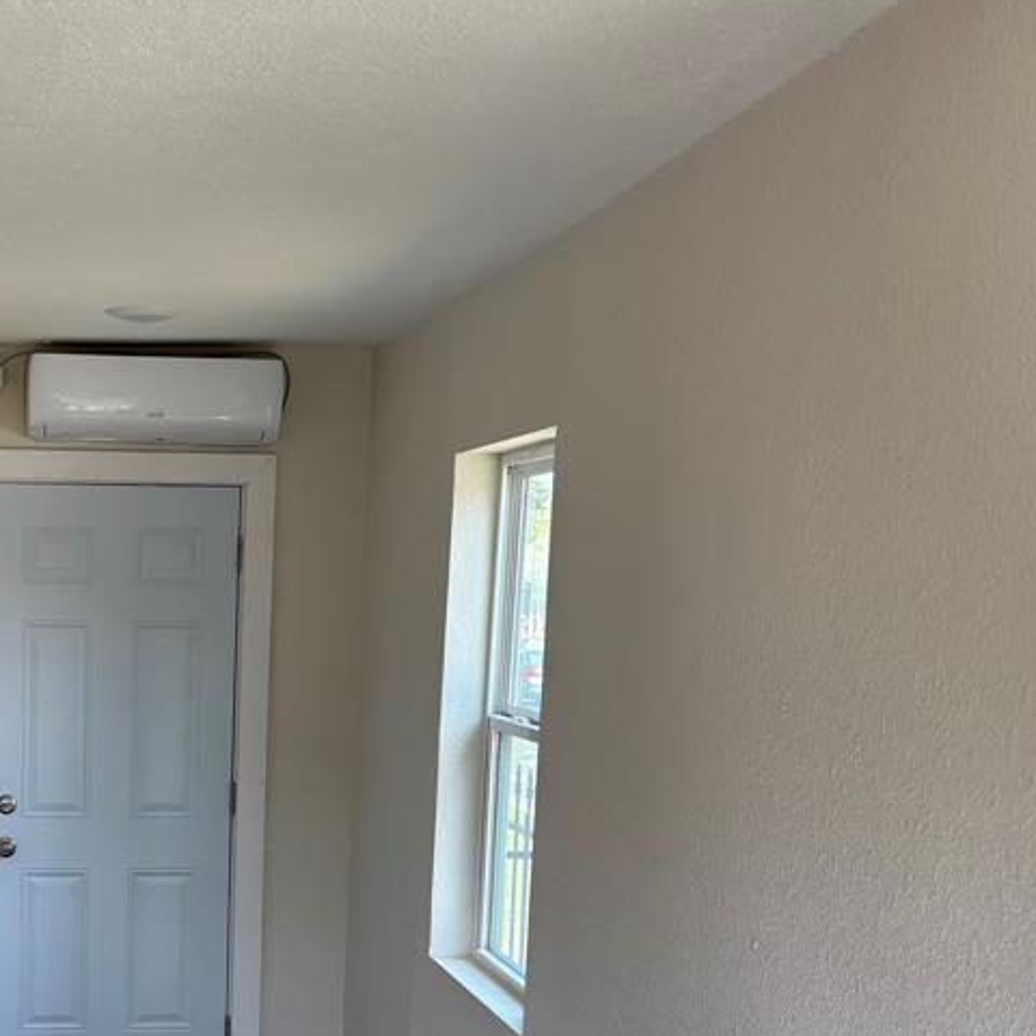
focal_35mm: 49
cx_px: 52
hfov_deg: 32.5
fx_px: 1659
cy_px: 803
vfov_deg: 33.8
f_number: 1.6
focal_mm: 5.96
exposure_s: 1/121
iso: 50
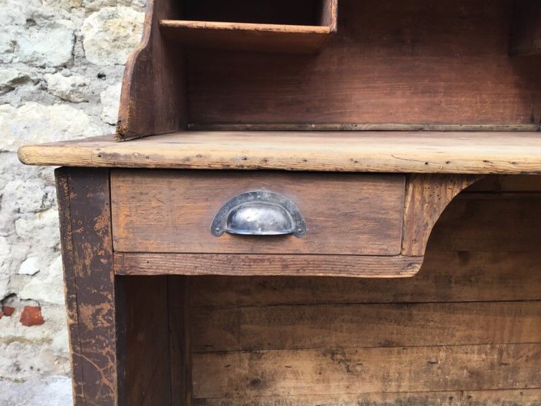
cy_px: 203
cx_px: 270
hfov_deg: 58.4
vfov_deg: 45.4
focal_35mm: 31
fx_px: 484
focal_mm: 3.3
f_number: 2.4
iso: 25
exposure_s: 1/338
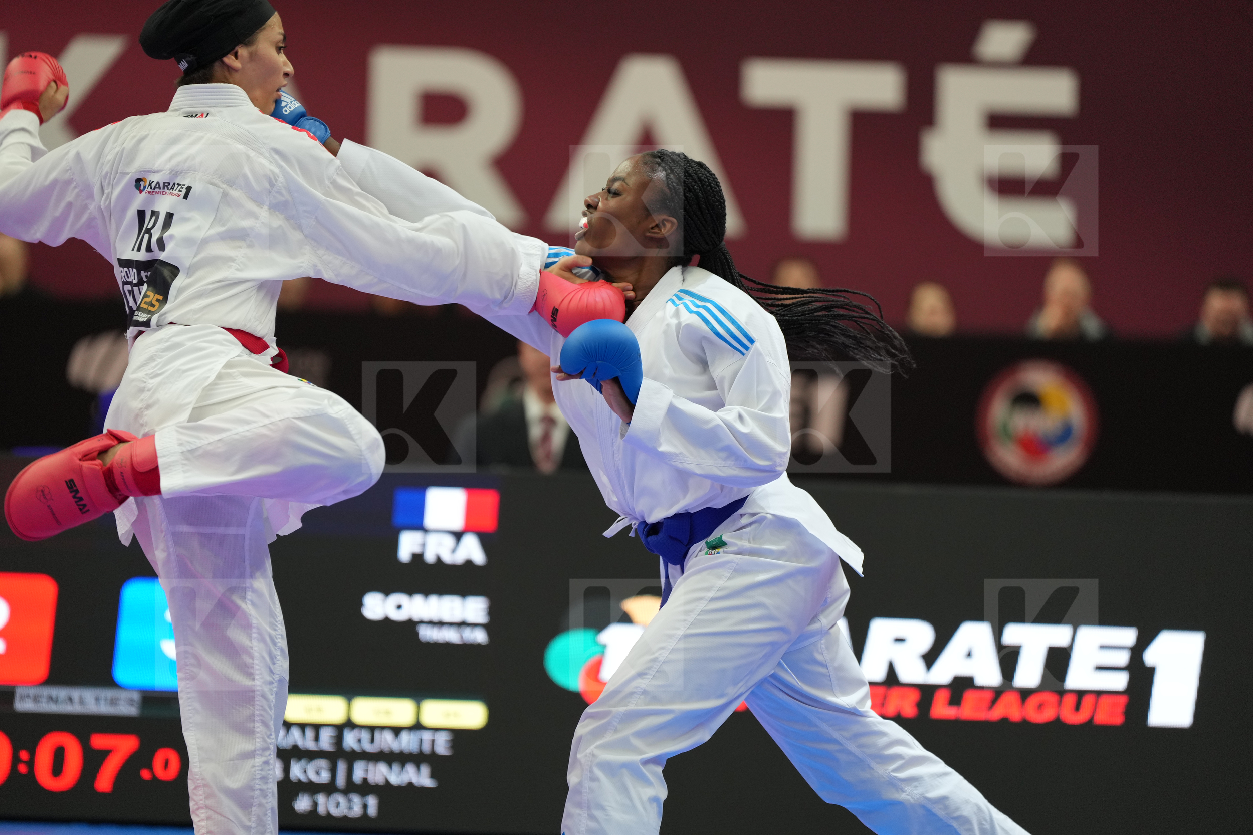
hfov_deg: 10.4
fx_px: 6855
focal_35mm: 197
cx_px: 626
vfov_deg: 7.0
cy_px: 418
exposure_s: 1/1000
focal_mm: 197
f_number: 2.8
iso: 1600
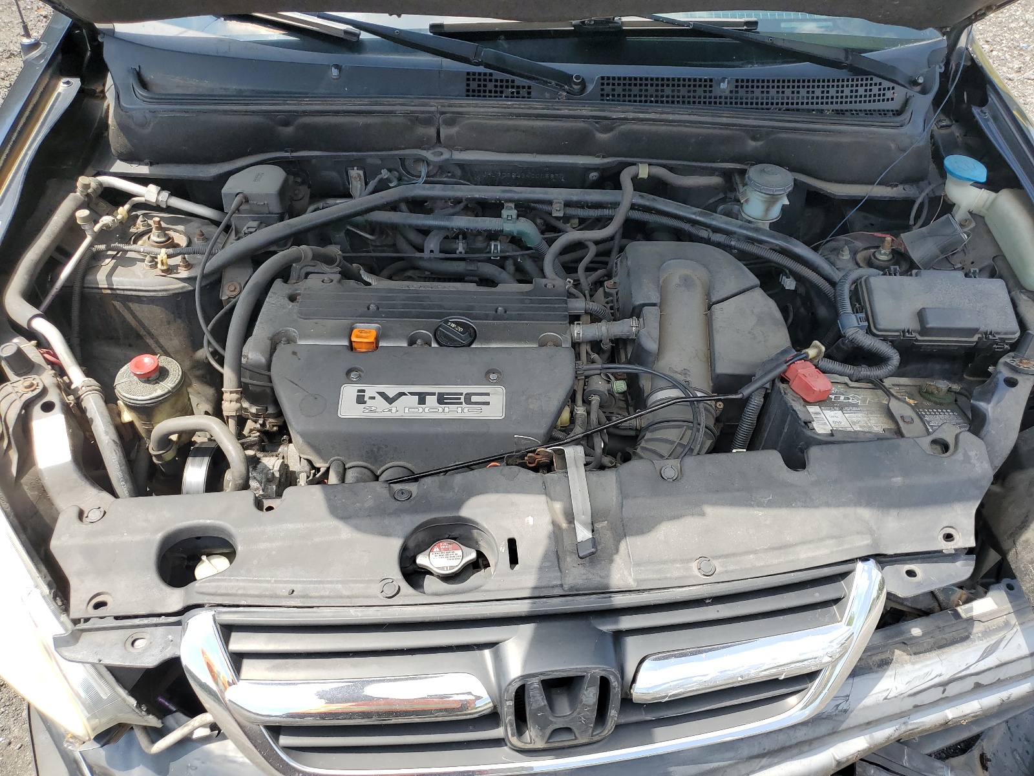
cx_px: 517
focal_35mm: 26
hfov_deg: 67.3
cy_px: 388
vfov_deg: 53.1
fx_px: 777
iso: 50
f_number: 1.5
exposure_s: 1/833
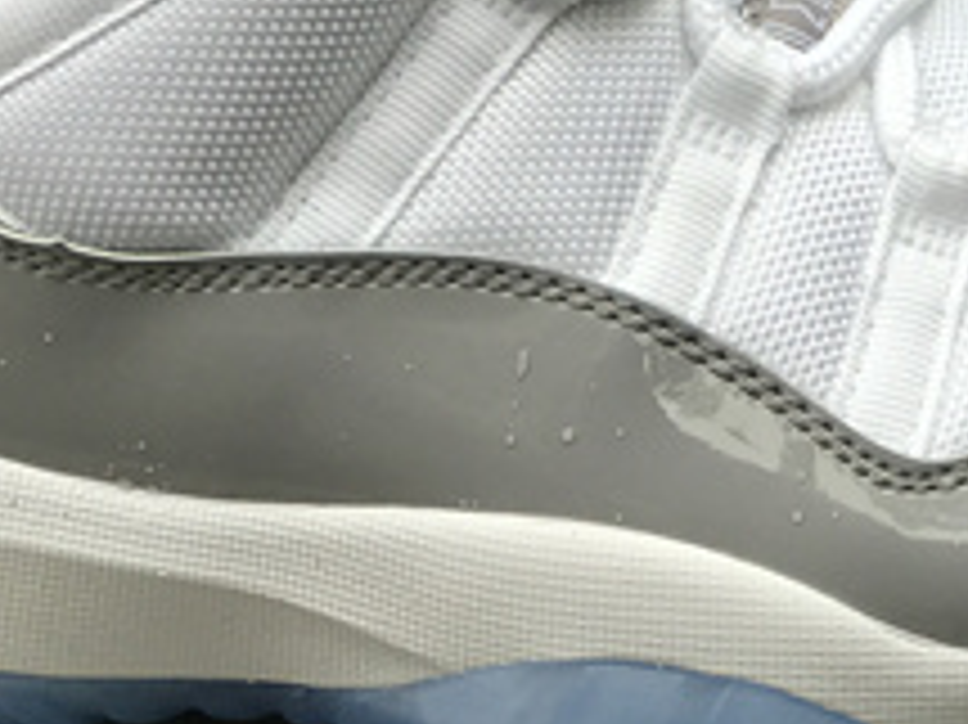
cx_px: 509
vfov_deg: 7.5
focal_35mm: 196
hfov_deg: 10.1
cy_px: -313
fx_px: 5478
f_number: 2.8
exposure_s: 1/100
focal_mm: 6.6
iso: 32
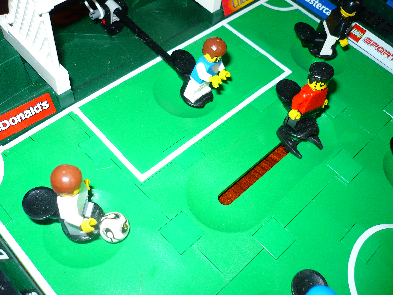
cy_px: 148
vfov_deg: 40.7
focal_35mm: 35
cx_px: 196
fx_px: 397
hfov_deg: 52.6
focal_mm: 5.8
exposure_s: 1/30
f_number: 2.8
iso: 100
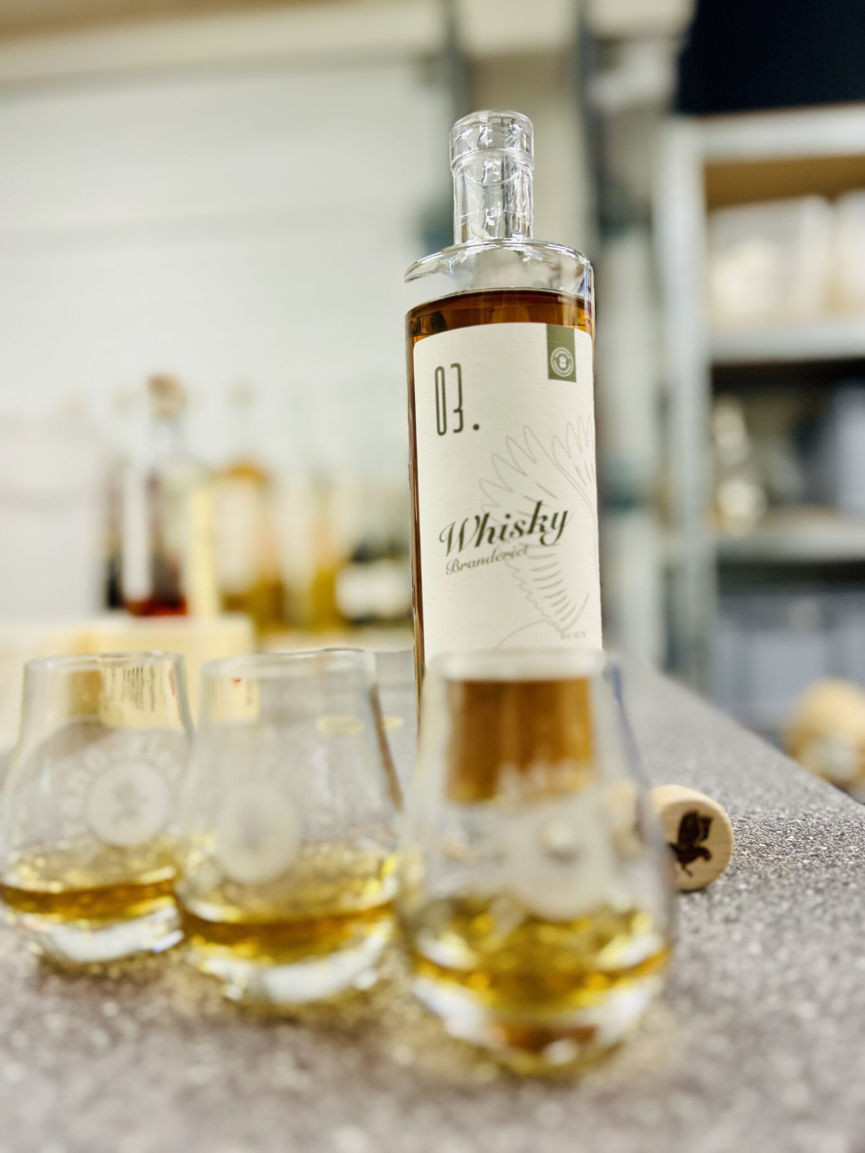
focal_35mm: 26
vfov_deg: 67.3
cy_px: 576
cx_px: 432
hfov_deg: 53.1
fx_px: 866
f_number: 1.5
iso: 100
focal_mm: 5.7
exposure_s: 1/100
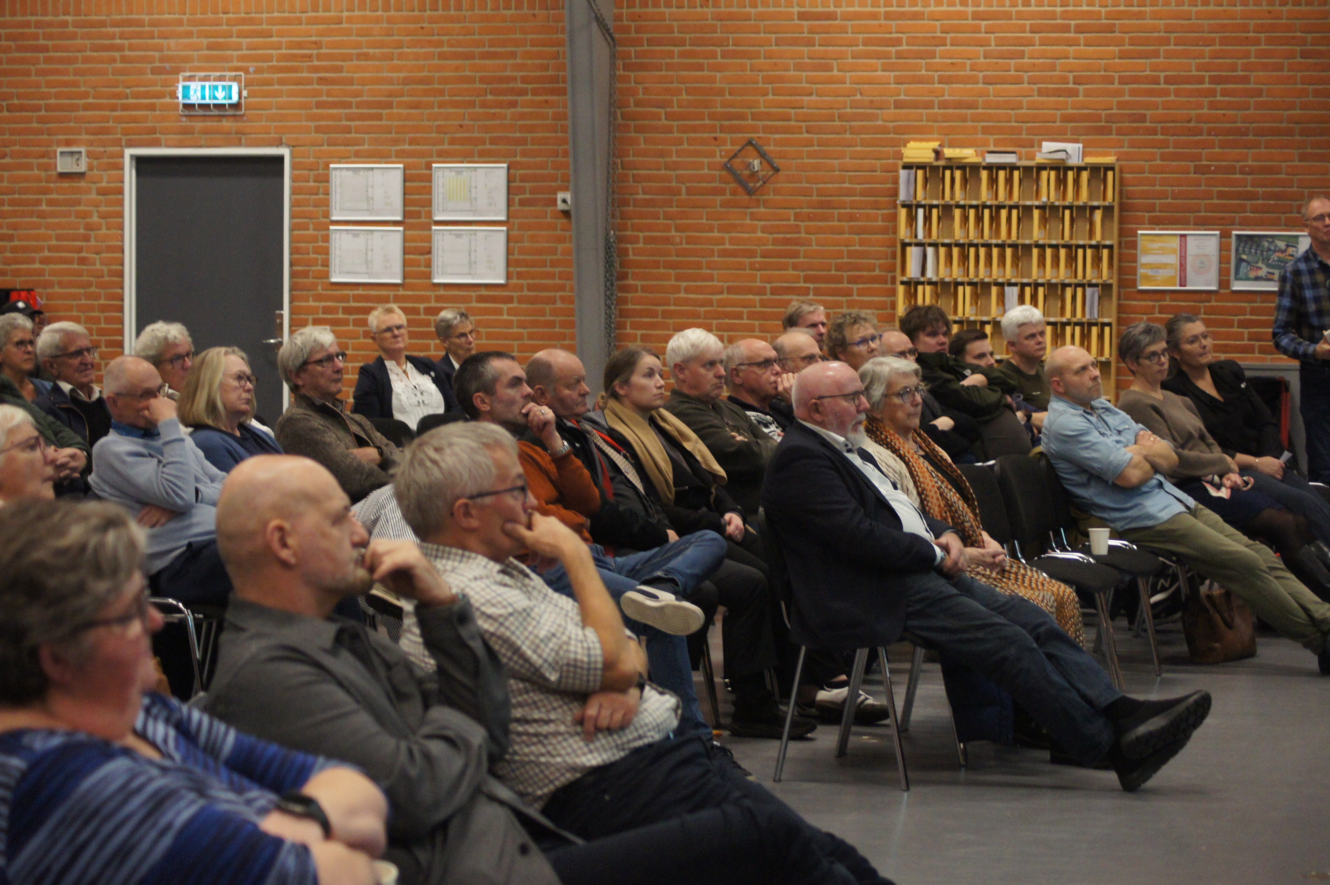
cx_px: 665
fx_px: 3046
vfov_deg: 16.5
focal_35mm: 82
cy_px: 442
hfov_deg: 24.6
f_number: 4
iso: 1600
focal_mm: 55
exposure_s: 1/80
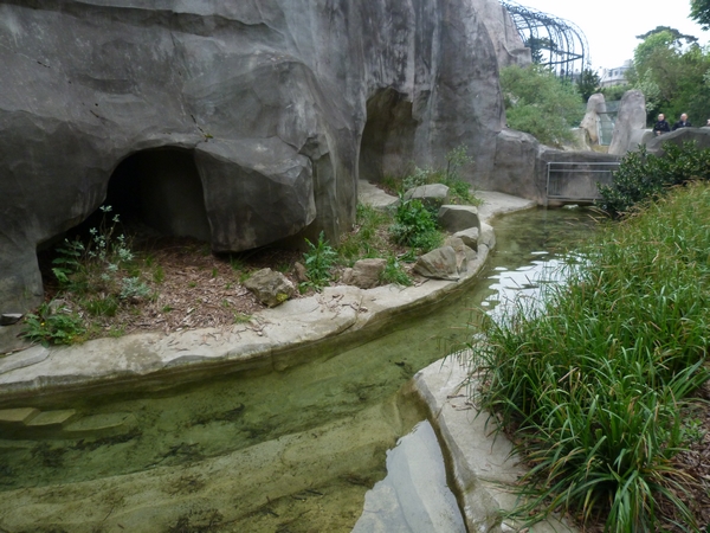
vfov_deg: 54.9
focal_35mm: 25
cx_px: 355
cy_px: 266
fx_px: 513
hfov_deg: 69.4
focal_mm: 4.5
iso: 200
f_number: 2.8
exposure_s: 1/320
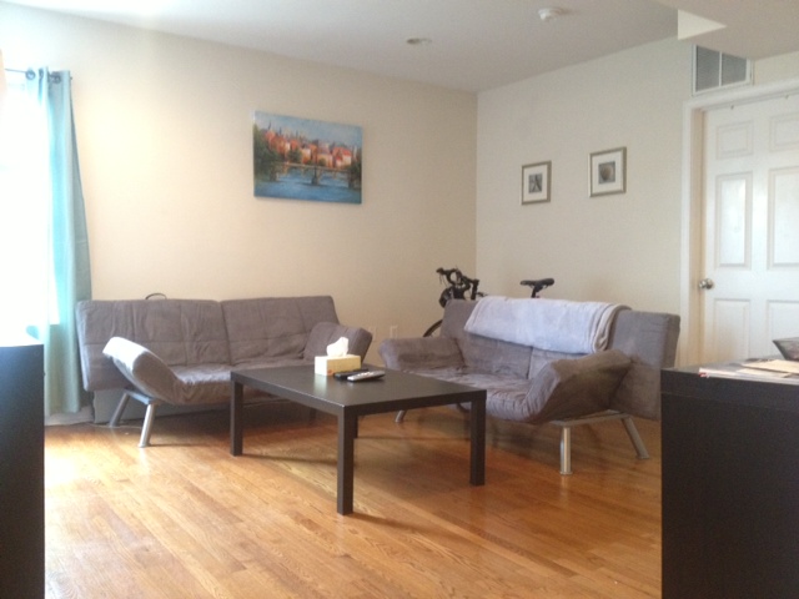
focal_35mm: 35
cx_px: 400
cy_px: 300
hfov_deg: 52.6
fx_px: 808
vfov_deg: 40.7
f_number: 2.4
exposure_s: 1/20
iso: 250
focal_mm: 4.28
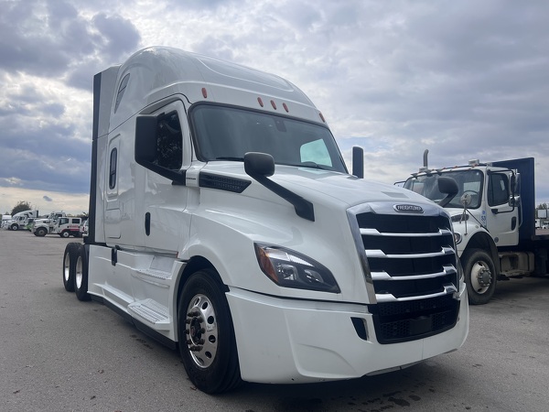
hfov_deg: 67.3
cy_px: 206
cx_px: 274
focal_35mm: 26
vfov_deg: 53.1
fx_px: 412
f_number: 1.5
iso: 50
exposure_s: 1/7463
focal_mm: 5.7
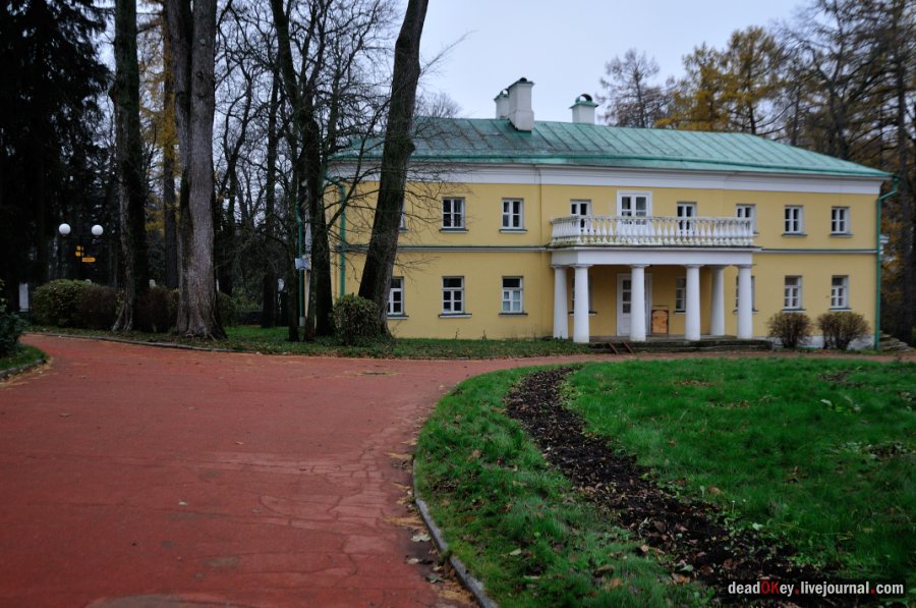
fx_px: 915
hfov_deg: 53.2
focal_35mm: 36
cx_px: 458
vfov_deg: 36.8
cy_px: 304
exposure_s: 1/125
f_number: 4.5
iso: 500
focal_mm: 24
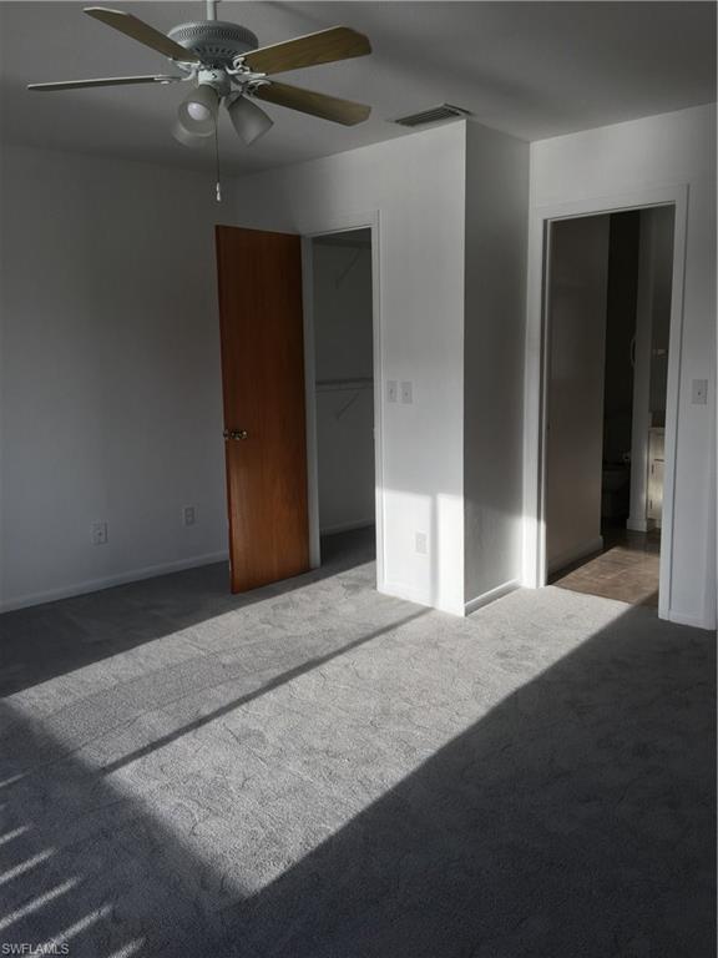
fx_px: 802
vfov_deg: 61.7
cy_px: 479
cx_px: 359
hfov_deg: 48.2
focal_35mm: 29
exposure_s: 1/337
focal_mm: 4.15
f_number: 2.2
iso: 25
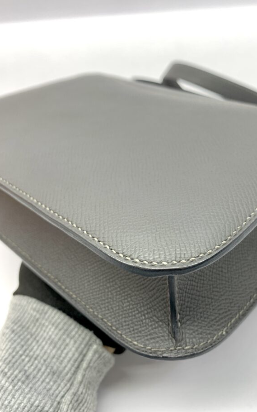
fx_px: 347
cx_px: 172
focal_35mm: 31
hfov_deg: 40.1
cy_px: 181
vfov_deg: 61.0
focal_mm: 4.25
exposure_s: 1/50
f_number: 1.8
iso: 50
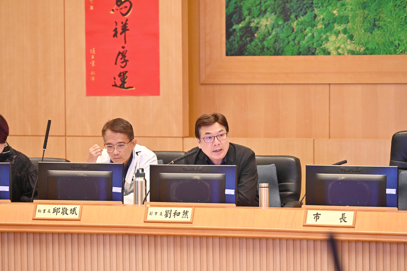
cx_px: 204
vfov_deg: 11.4
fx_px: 1357
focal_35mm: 120
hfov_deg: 17.1
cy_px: 136
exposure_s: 1/125
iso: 3200
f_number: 4
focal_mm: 120
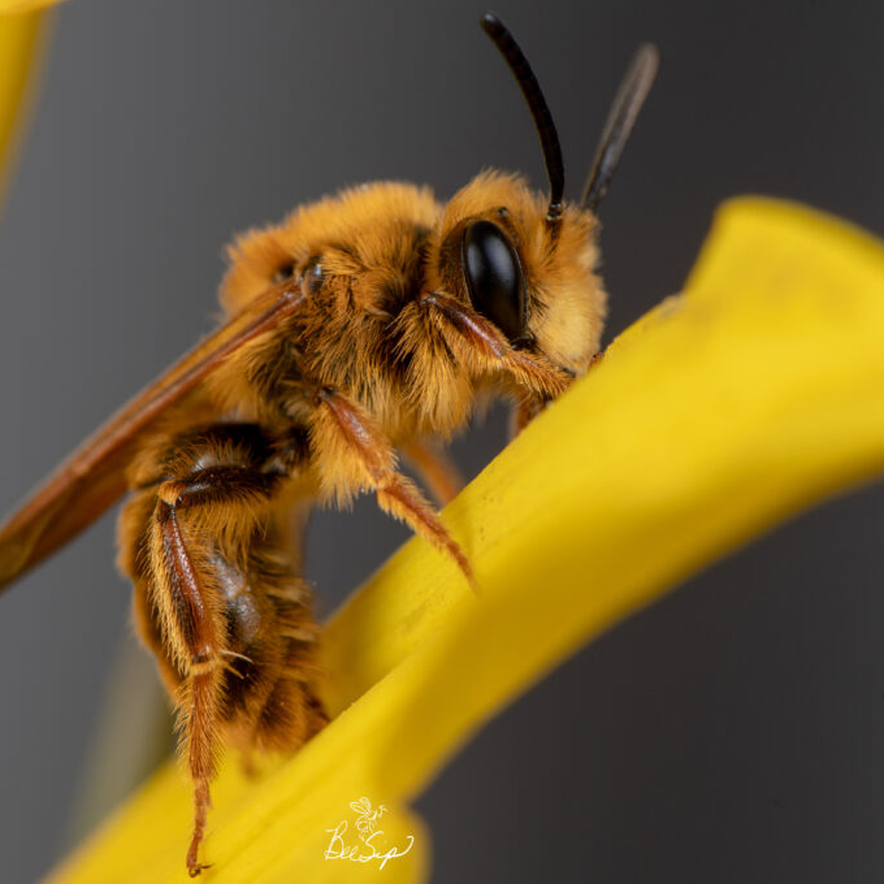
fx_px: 5826
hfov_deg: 8.7
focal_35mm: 202
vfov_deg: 8.7
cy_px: 441
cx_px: 384
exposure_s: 1/250
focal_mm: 105
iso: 320
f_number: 14
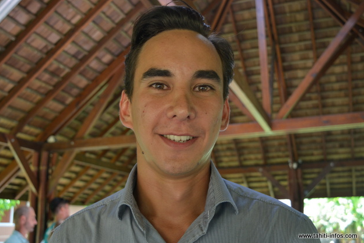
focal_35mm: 42
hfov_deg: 46.9
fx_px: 420
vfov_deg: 32.3
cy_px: 123
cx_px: 180
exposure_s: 1/100
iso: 400
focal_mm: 27
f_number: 5
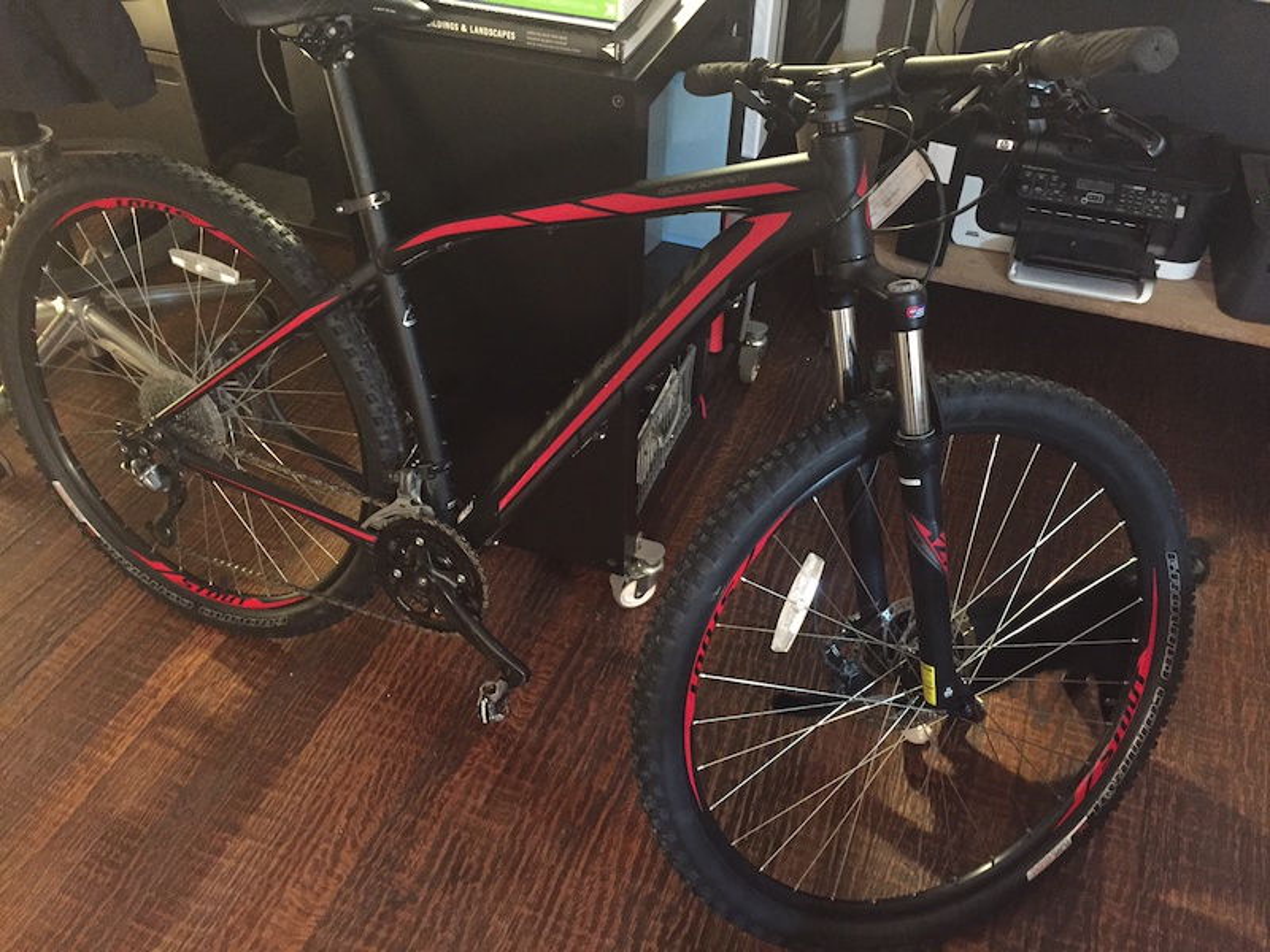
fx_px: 1064
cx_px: 635
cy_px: 476
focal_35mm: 29
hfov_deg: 61.7
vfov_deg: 48.2
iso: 640
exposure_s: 1/15
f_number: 2.2
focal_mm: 4.15
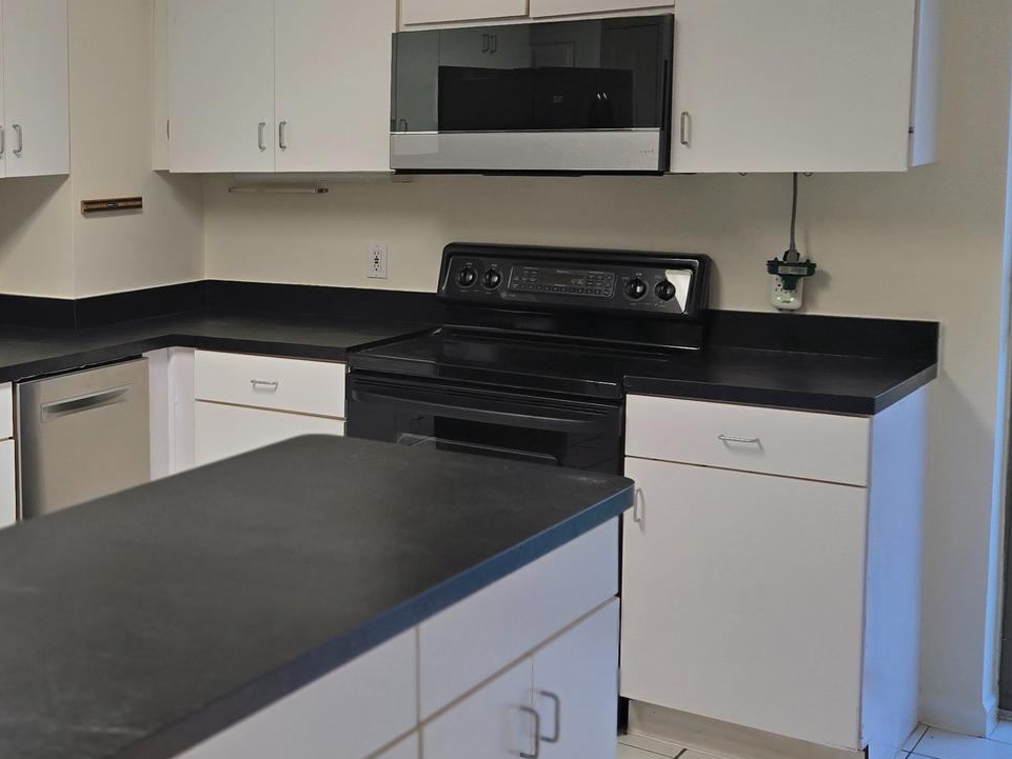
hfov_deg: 36.0
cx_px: 57
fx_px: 1433
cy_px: 285
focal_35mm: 49
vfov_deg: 29.6
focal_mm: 5.4
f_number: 1.8
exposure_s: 1/120
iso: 80
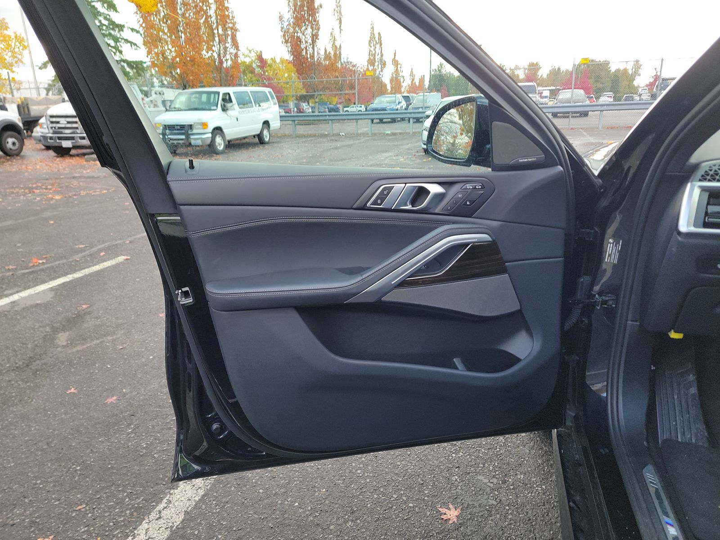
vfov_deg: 56.8
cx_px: 360
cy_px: 270
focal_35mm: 24
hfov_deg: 71.6
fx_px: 499
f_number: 1.8
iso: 64
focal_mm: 6.7
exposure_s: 1/119
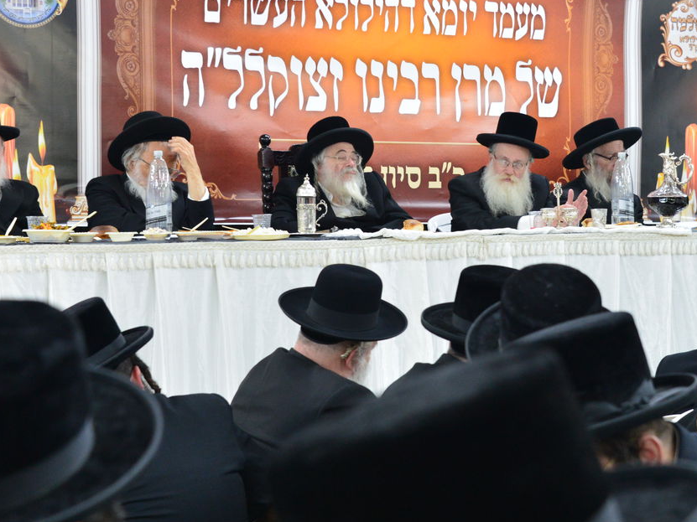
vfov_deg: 15.7
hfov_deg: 20.8
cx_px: 435
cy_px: 212
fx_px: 1892
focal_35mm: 94
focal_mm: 58
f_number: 5.6
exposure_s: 1/100
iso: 2500
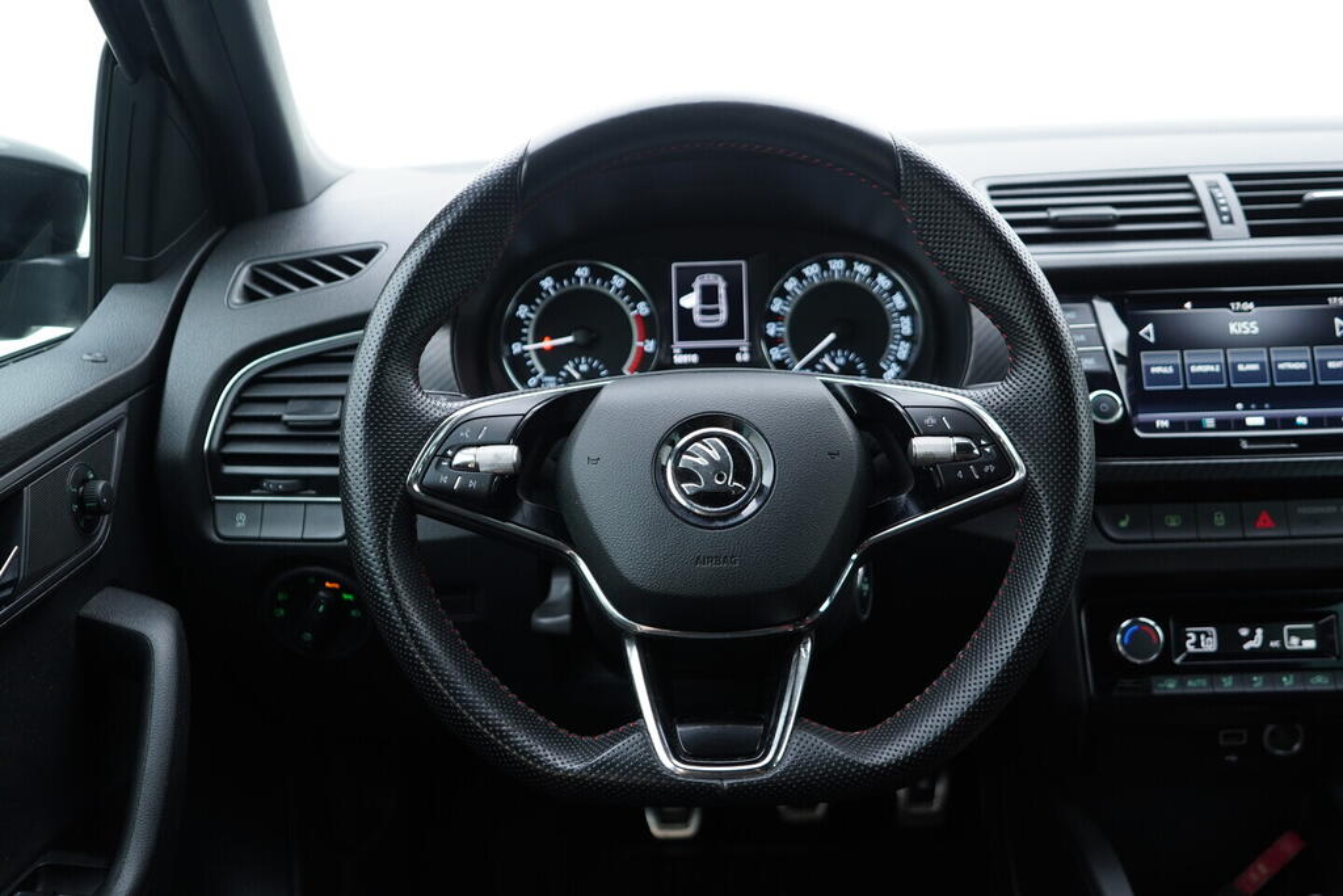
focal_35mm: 36
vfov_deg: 36.9
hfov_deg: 53.1
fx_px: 1343
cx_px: 672
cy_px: 448
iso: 250
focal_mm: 24
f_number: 2.8
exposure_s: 1/40
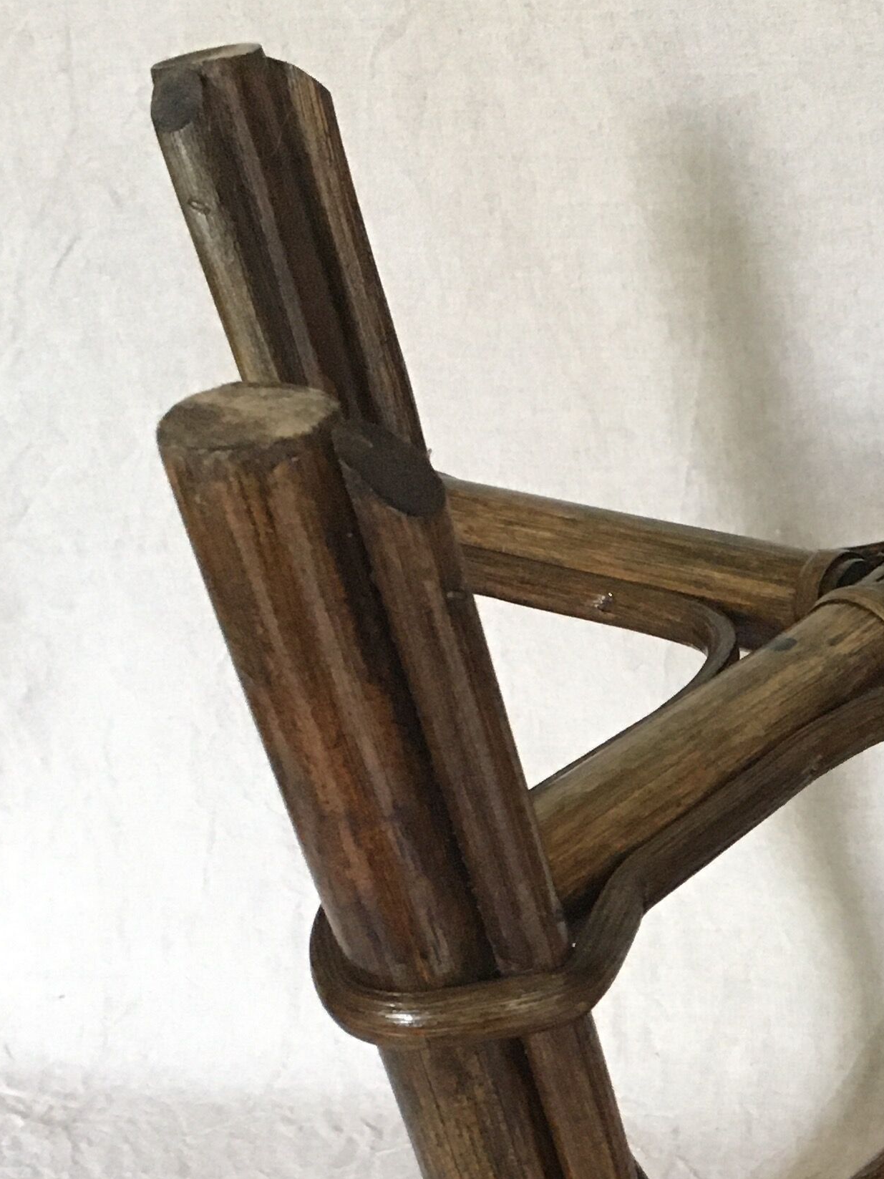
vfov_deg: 26.9
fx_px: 2418
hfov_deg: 19.9
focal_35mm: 71
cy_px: 947
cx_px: 952
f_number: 2.2
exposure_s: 1/17
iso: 200
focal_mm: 4.15
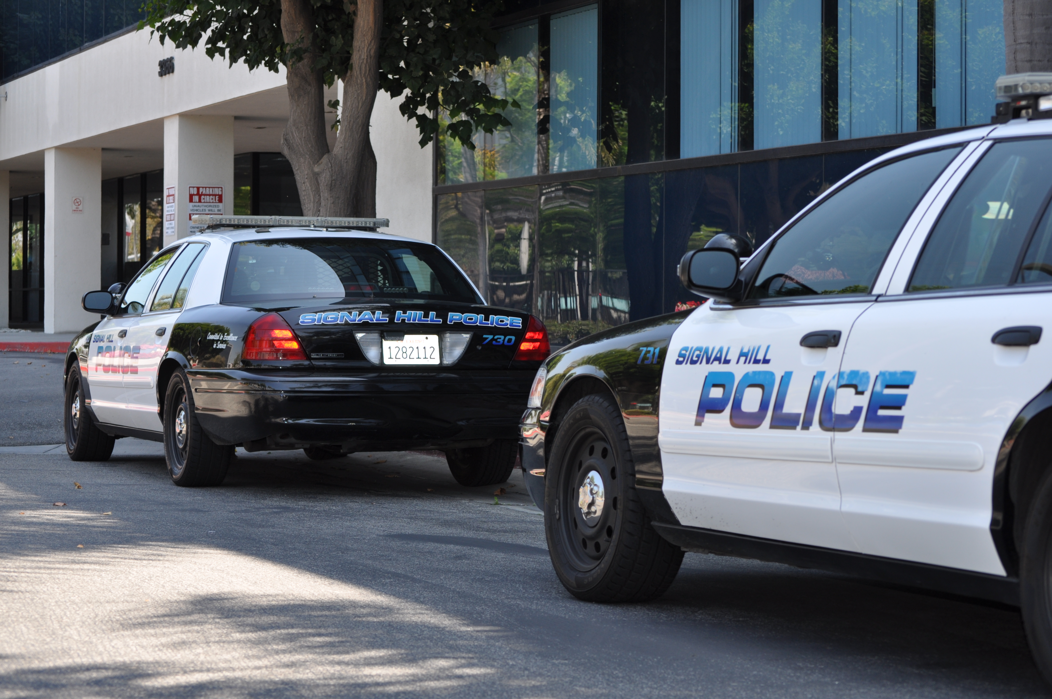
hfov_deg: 22.6
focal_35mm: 90
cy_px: 350
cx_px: 526
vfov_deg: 15.2
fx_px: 2627
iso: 200
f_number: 6.3
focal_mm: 60
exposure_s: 1/200
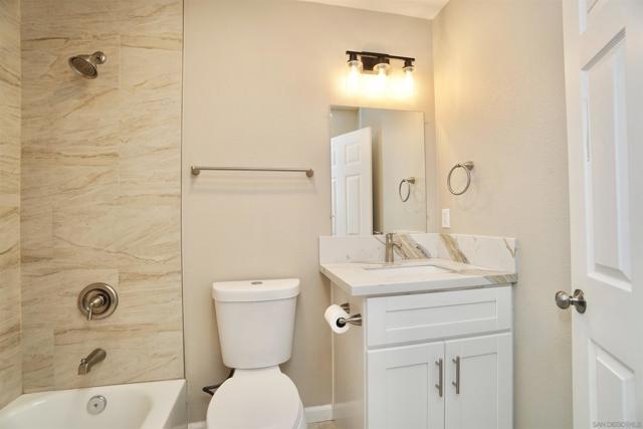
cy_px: 214
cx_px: 322
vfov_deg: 77.4
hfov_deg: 100.4
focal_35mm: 15
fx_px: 268
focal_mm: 10
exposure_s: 1/160
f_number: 4
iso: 500
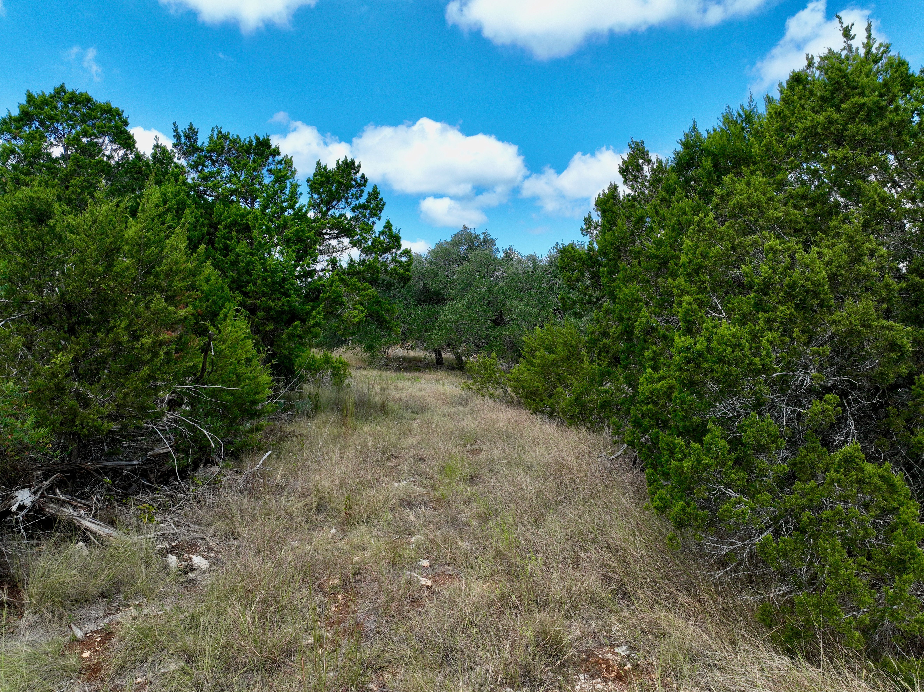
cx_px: 462
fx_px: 640
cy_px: 346
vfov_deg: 56.8
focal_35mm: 24
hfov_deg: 71.6
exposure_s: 1/60
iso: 100
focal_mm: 12.29
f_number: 3.2
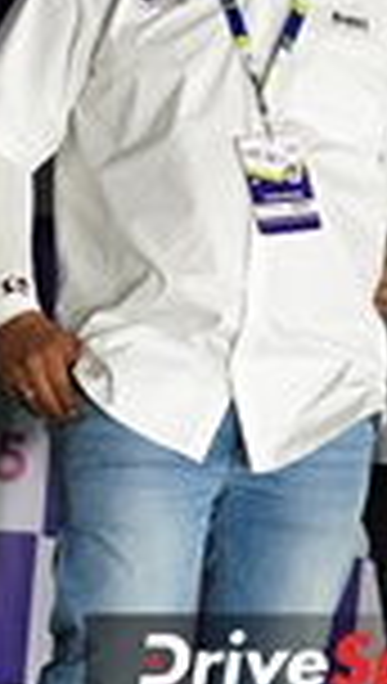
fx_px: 5249
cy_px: 306
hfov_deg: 4.1
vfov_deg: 7.5
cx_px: -562
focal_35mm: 289
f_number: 4
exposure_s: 1/250
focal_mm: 70
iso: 2000
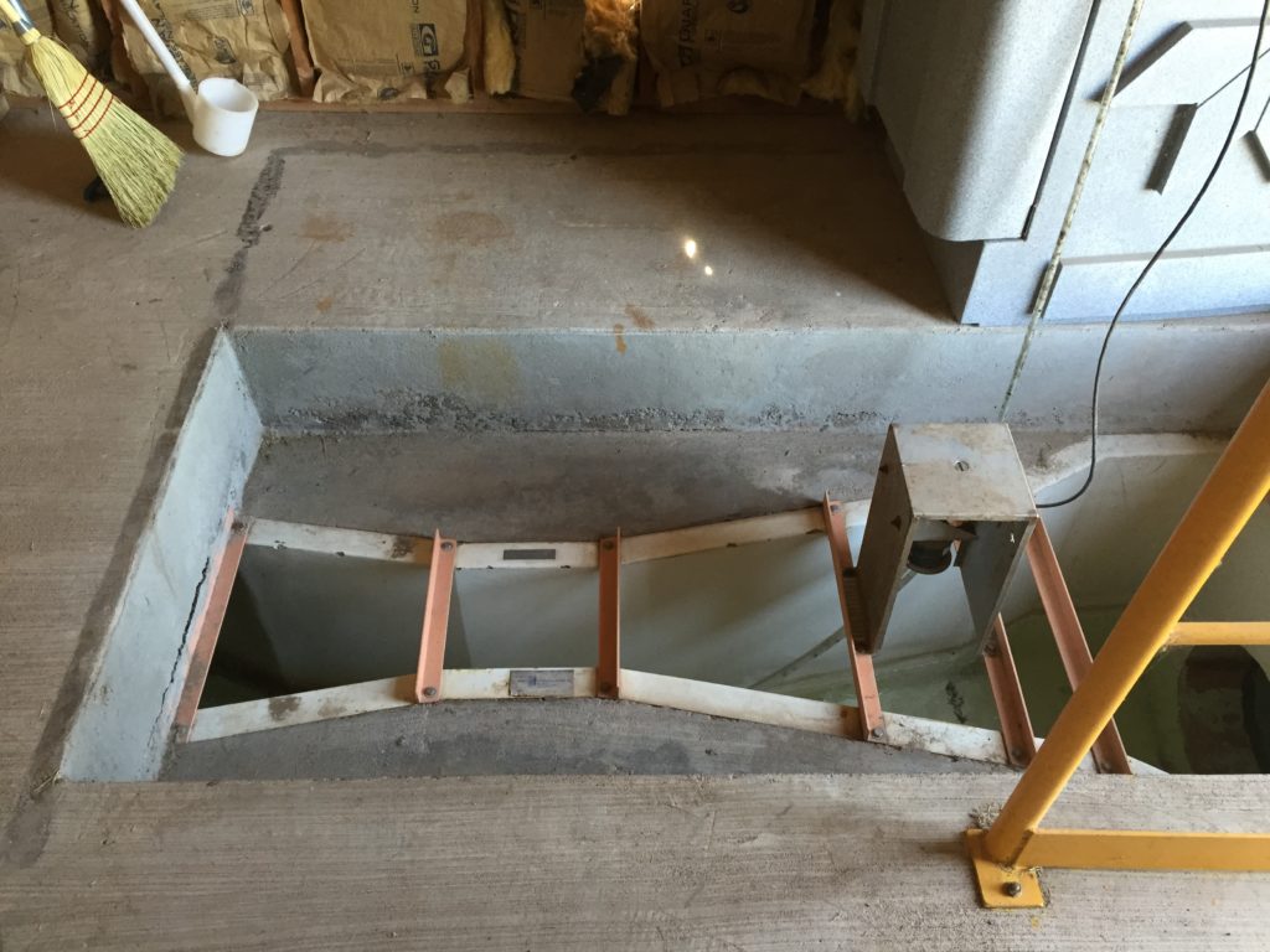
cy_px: 476
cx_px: 635
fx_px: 1064
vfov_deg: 48.2
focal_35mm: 29
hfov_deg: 61.7
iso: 100
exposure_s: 1/30
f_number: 2.2
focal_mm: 4.15
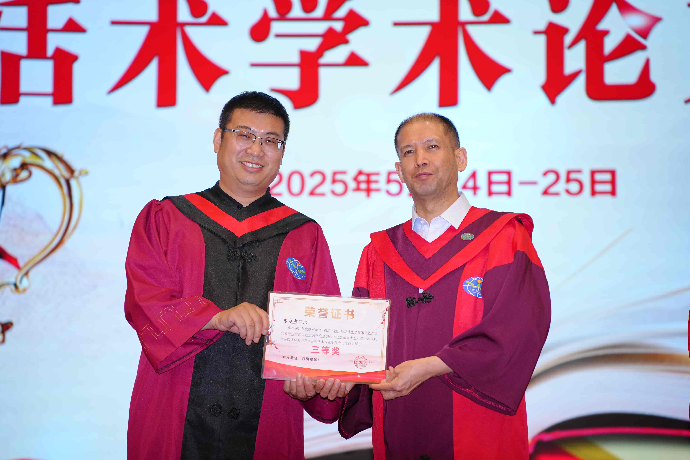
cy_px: 230
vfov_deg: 18.2
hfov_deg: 27.0
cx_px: 345
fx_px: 1437
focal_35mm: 75
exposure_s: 1/160
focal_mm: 75
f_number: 2.8
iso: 400
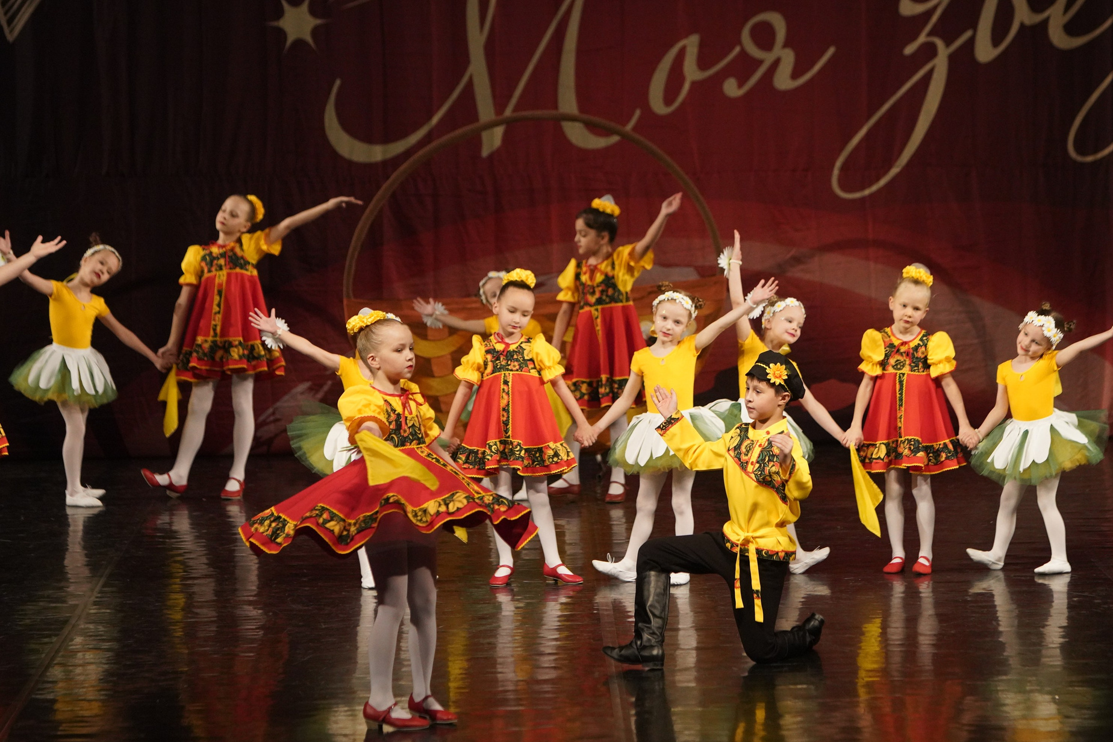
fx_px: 5781
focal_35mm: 187
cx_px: 650
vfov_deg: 7.3
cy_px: 249
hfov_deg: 11.0
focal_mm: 135
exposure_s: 1/400
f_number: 3.2
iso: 3200
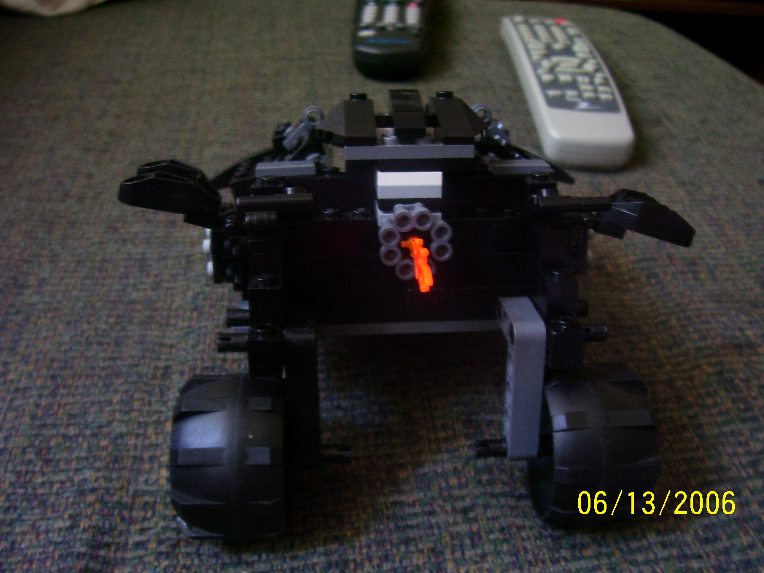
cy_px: 286
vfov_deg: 41.8
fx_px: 750
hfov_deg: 54.0
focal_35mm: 34
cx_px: 382
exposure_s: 1/8
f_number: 2.7
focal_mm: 5.6
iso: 160
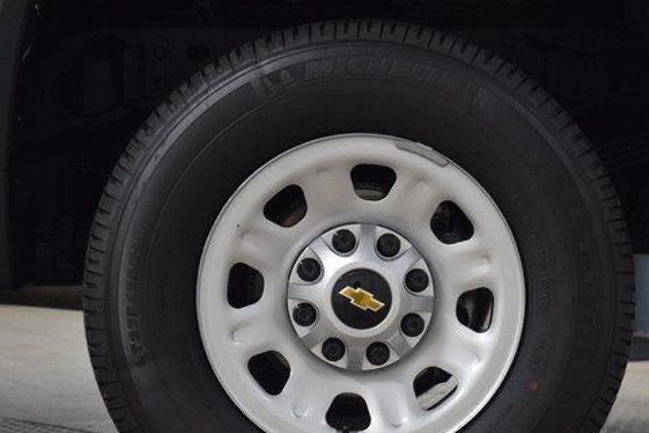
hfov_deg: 23.1
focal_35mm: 88
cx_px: 368
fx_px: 1586
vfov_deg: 15.5
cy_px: 286
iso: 1600
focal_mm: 44
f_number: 5
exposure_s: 1/60
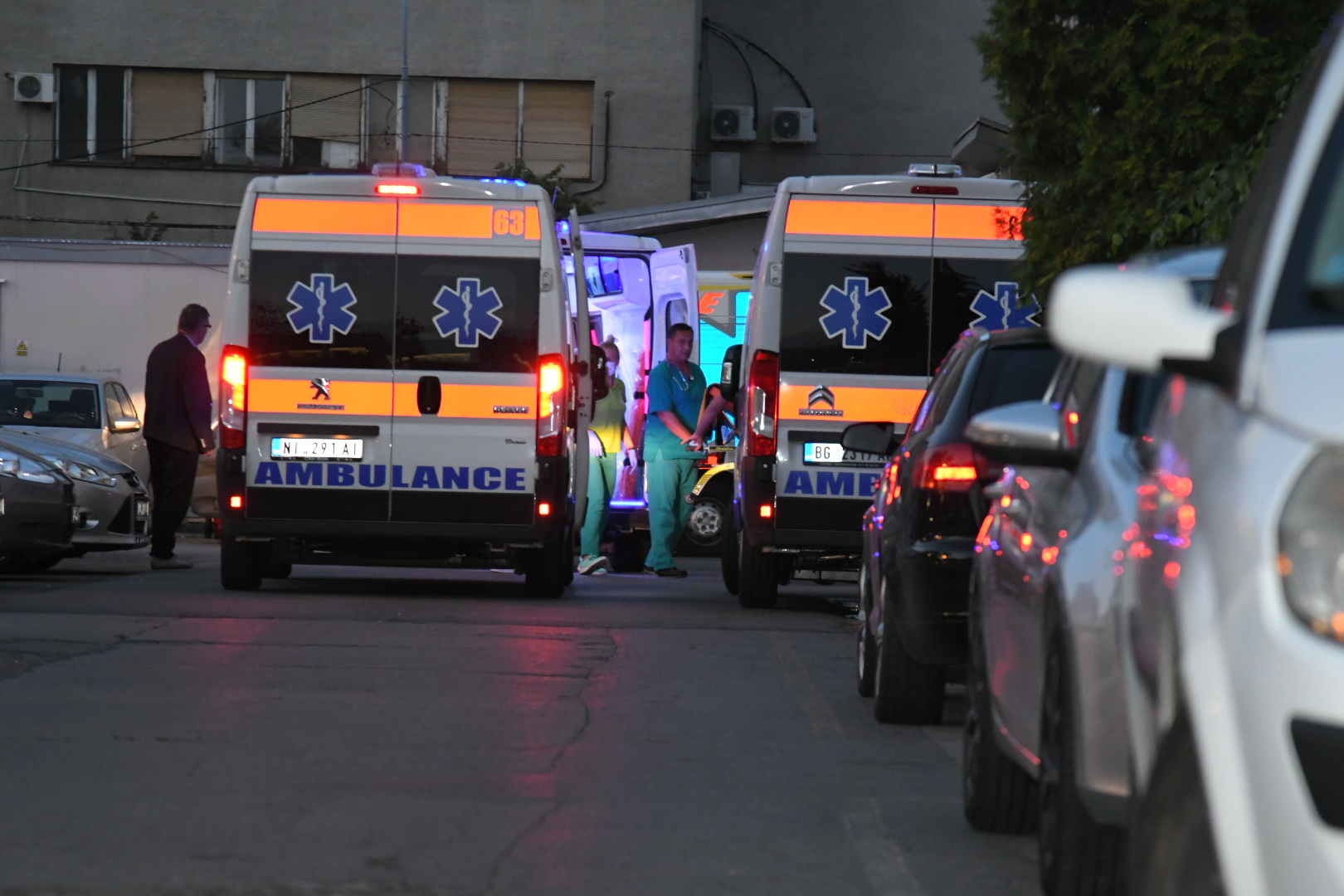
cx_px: 672
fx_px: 6719
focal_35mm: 180
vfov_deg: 7.6
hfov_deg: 11.4
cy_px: 448
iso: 3200
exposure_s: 1/200
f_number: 4
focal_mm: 120
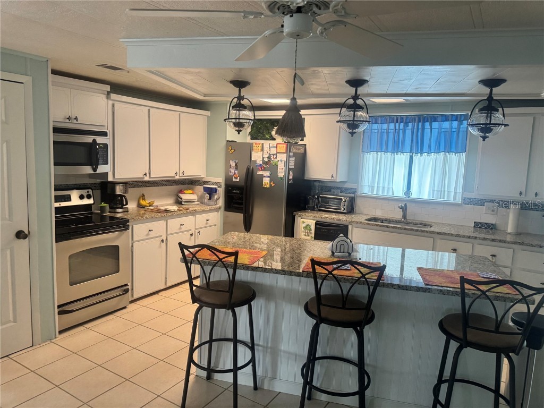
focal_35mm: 24
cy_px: 204
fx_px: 377
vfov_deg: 56.8
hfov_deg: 71.6
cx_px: 272
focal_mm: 6.76
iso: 320
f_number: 1.78
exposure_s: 1/60
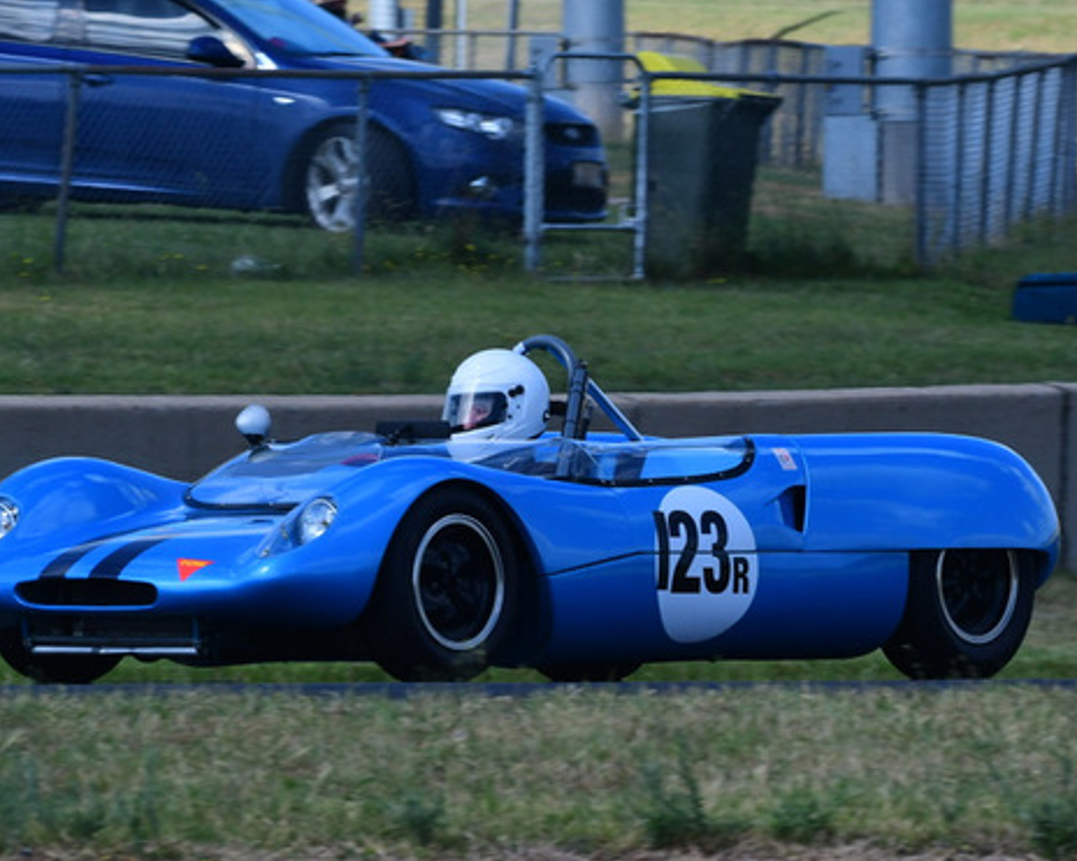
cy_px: 327
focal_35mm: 486
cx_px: 350
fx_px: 15488
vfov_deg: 3.2
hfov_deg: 4.0
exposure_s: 1/640
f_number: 11
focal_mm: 200
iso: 500
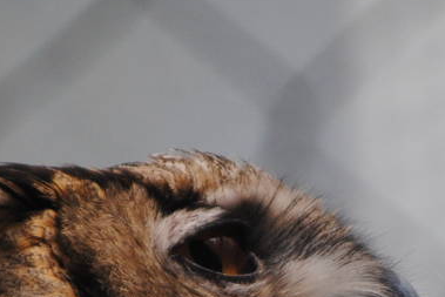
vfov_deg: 1.1
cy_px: 329
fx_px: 15679
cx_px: 222
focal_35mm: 1268
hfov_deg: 1.6
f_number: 5.6
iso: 400
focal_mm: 200
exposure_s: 1/400
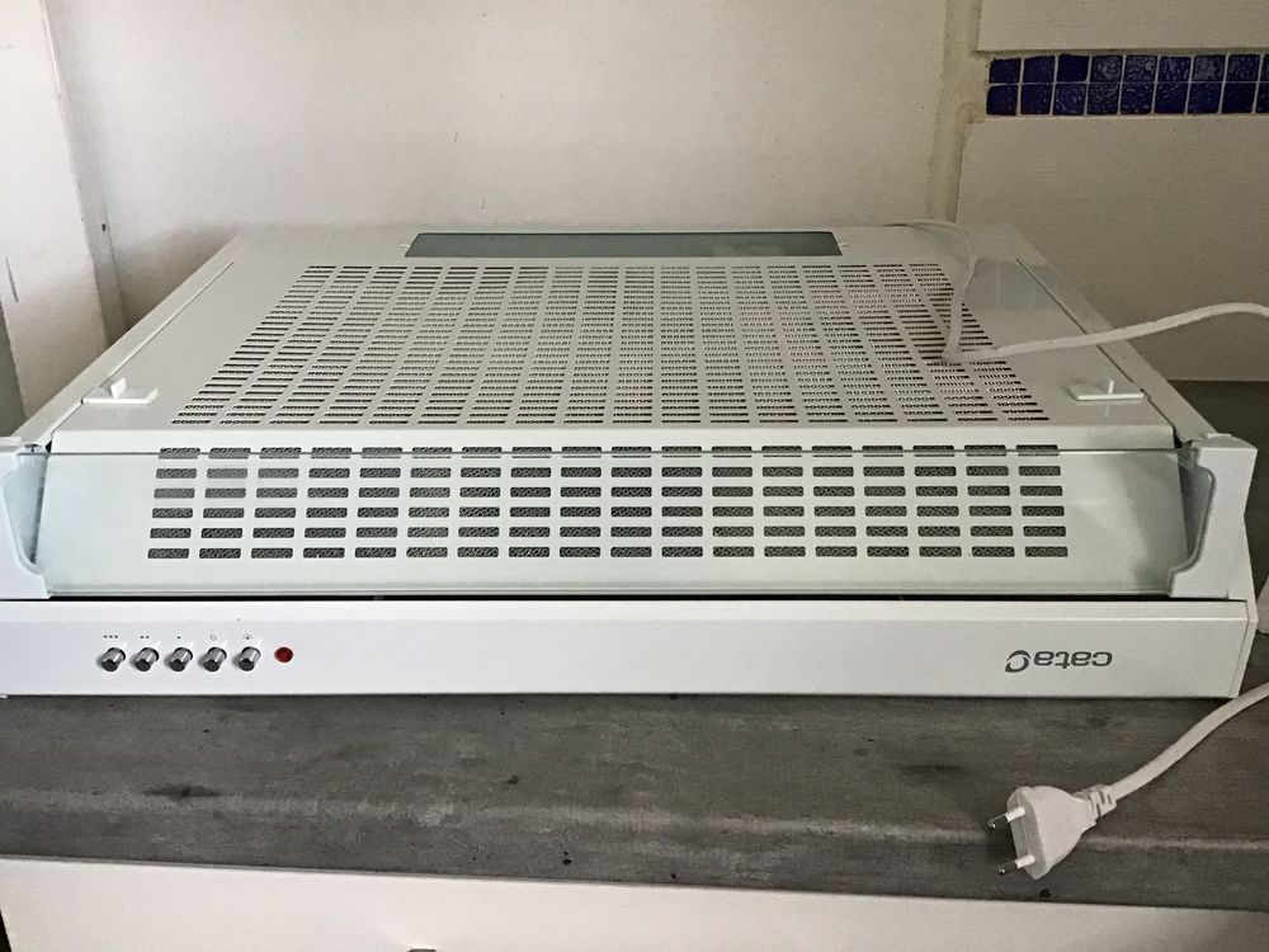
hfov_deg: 58.4
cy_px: 476
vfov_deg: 45.4
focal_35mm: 31
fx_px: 1136
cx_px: 634
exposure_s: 1/33
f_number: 2.4
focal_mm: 3.3
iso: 250
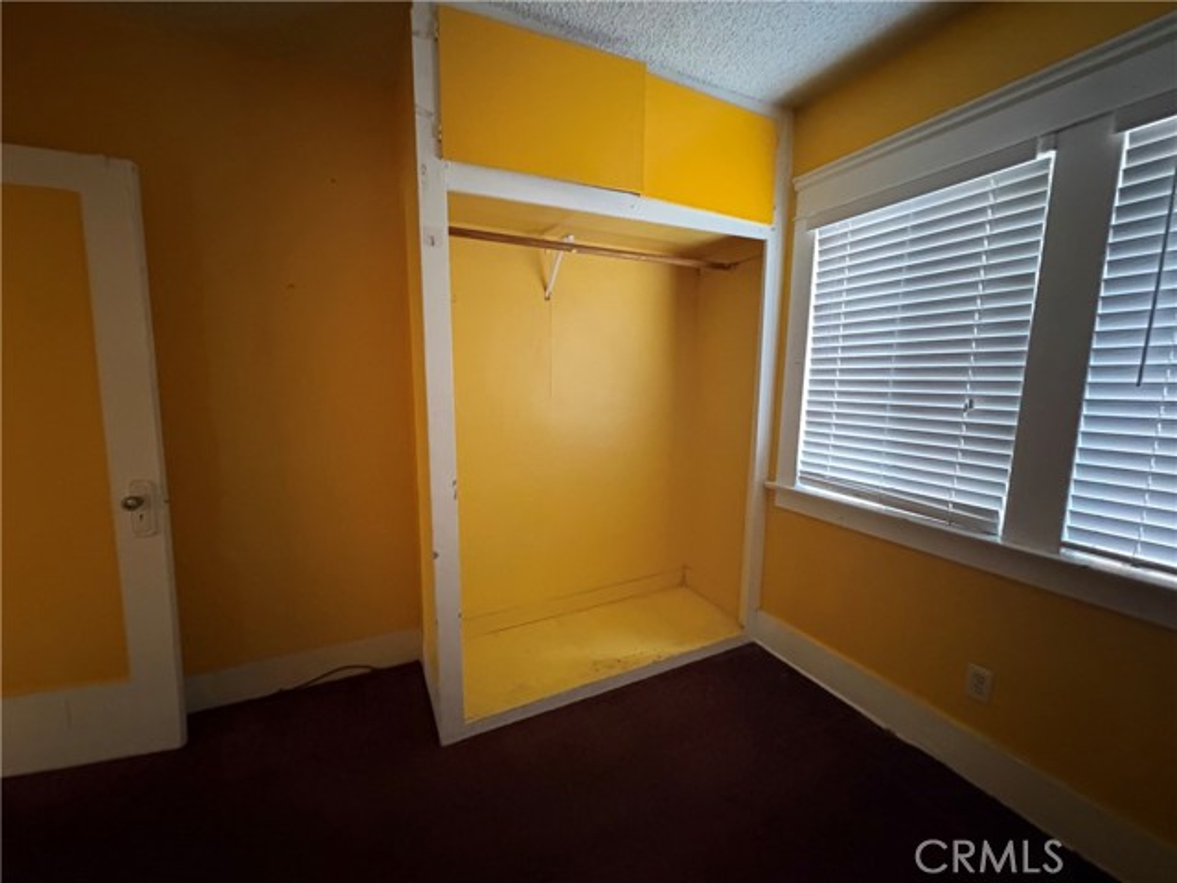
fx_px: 476
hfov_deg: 102.1
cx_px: 588
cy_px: 442
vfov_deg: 85.7
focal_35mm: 14
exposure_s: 1/33
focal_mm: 2.22
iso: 1000
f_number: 2.2
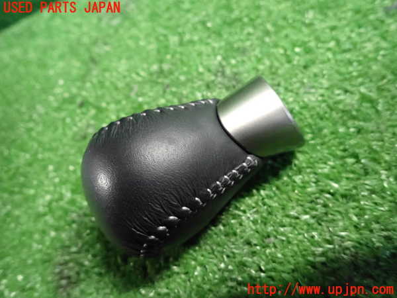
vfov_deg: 54.9
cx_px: 198
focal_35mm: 25
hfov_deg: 69.4
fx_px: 287
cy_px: 149
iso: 3200
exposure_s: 1/100
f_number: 2
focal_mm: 4.5
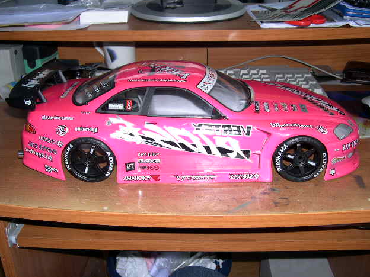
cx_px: 185
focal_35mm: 39
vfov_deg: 36.8
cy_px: 139
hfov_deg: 47.9
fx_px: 417
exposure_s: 1/60
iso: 100
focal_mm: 8
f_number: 2.8
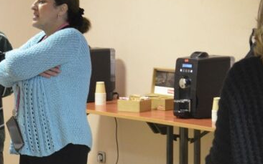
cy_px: 61
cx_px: 137
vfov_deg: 8.6
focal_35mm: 152
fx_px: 1090
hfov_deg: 13.8
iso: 2000
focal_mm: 34
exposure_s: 1/30
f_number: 4.2
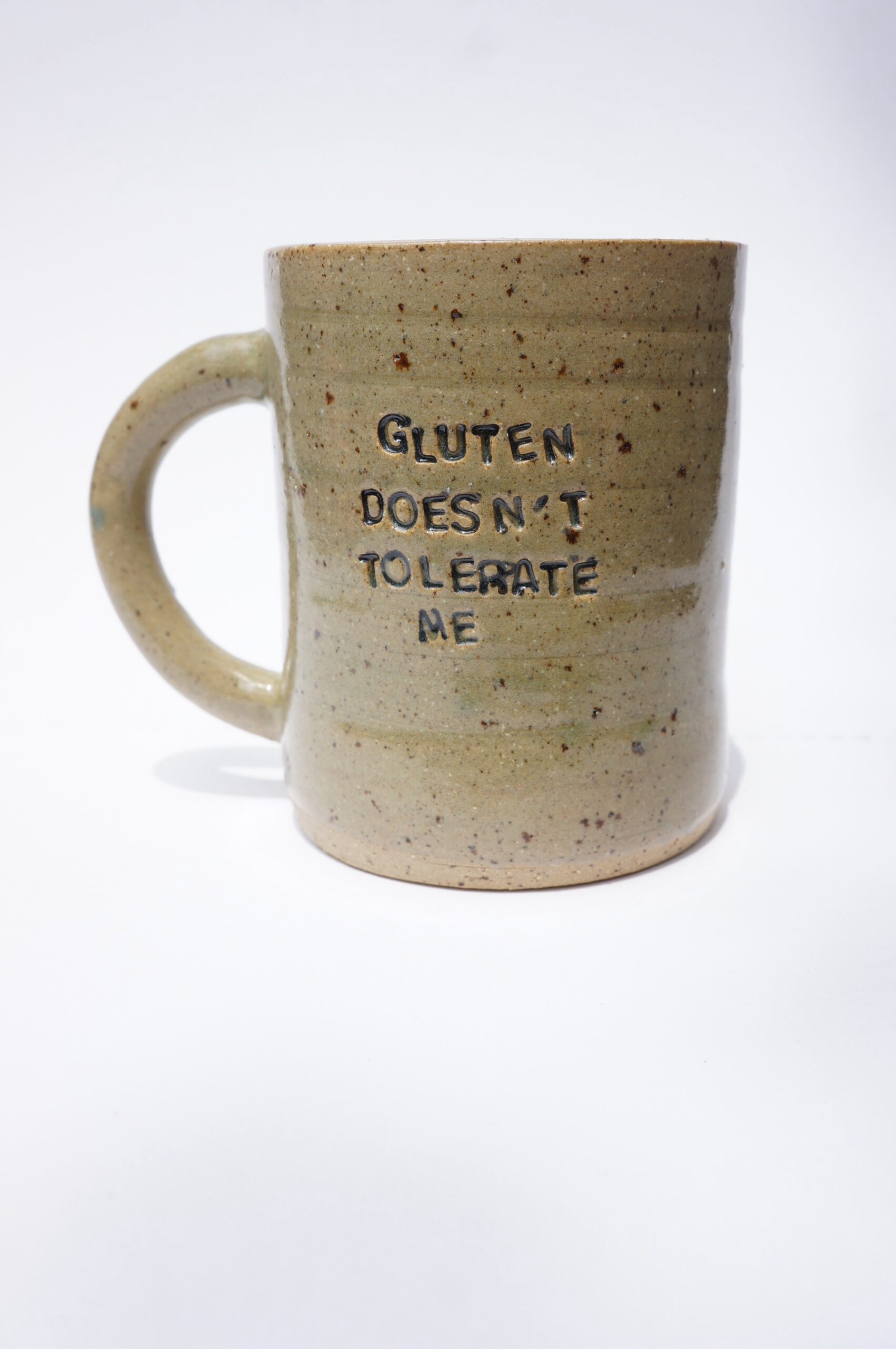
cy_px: 674
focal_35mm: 36
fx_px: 1346
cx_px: 448
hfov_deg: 36.8
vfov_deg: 53.2
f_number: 7.1
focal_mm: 24
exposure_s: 1/200
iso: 100
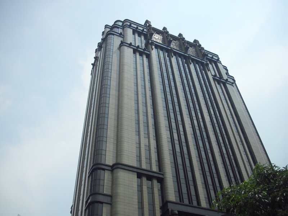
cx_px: 144
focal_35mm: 38
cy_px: 108
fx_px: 316
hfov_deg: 49.0
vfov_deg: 37.7
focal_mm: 6.2
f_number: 8
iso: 100
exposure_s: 1/640
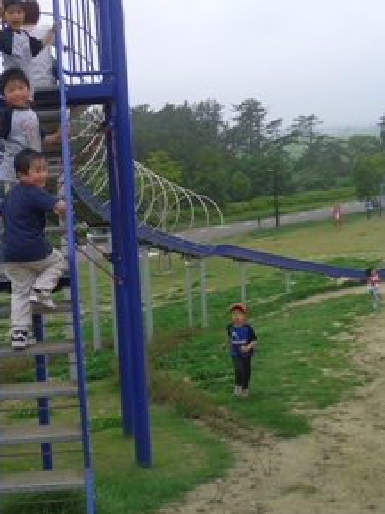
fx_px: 830
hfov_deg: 25.9
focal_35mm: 56
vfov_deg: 33.7
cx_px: 125
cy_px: 128
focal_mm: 4.8
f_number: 4
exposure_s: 1/160
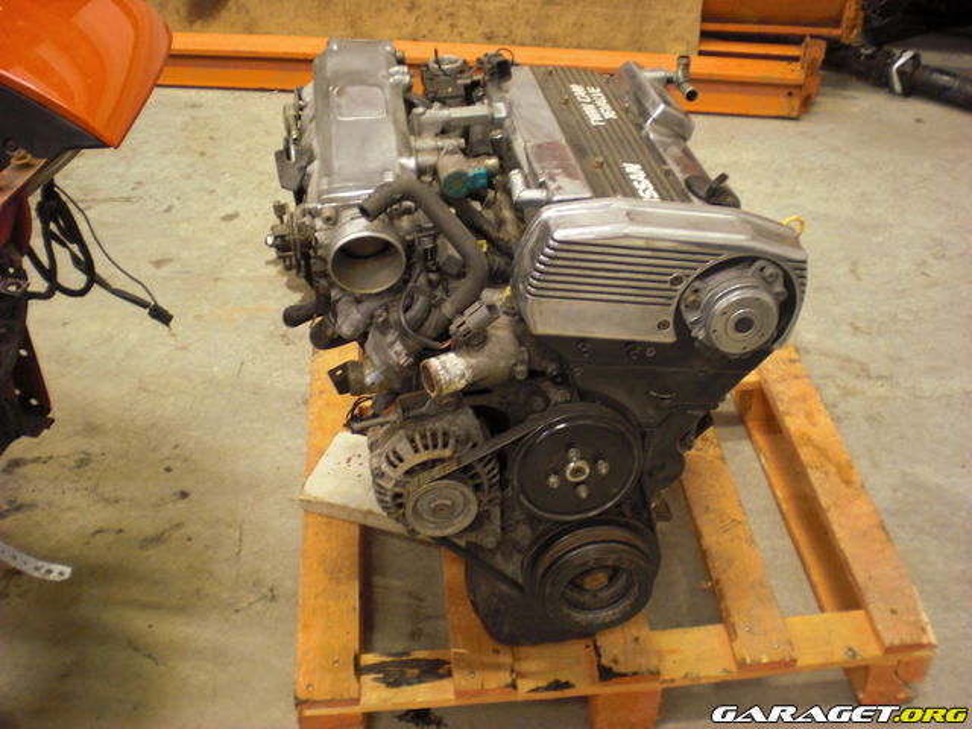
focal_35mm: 38
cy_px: 364
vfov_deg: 37.7
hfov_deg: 49.0
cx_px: 486
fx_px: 1067
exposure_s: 1/8
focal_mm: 6.3
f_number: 3.1
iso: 200
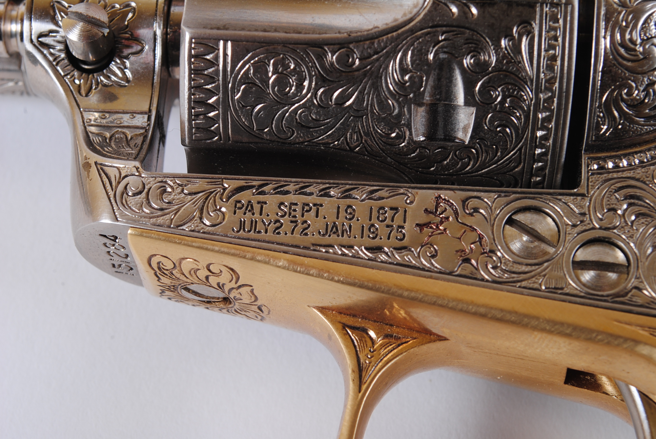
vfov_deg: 16.6
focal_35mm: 82
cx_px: 328
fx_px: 1505
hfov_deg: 24.6
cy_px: 220
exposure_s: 1/125
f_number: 14
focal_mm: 55
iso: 100
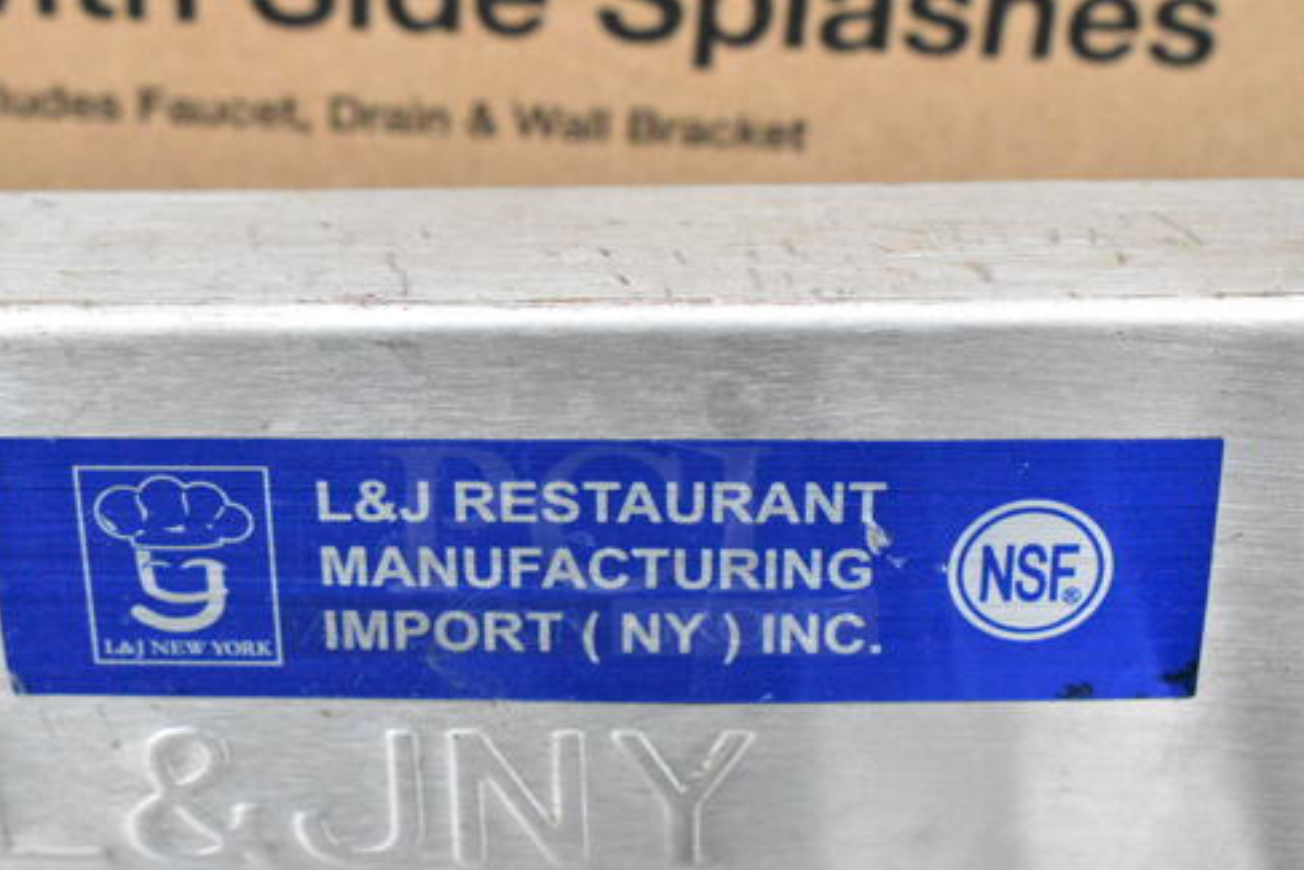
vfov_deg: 16.1
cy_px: 514
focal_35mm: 85
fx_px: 3066
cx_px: 581
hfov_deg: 24.0
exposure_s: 1/400
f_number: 10
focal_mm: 45
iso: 6400
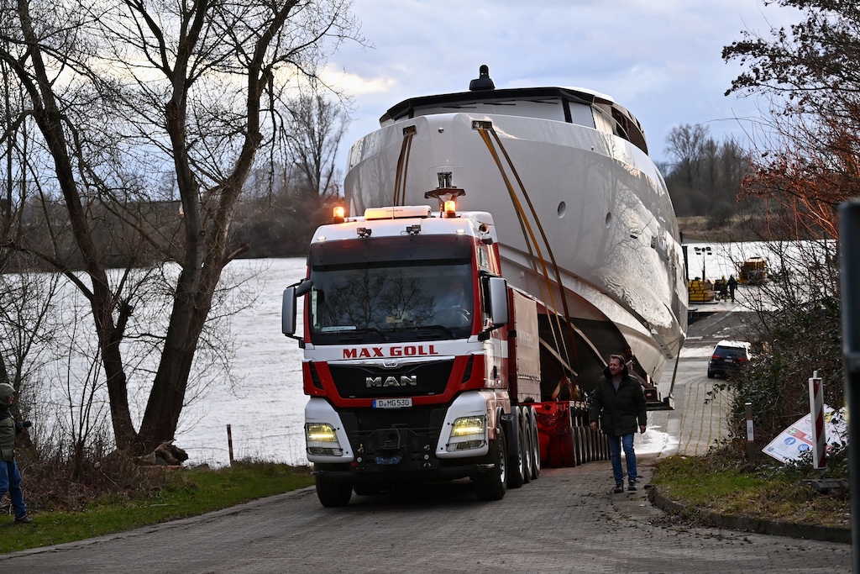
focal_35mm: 85
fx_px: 2031
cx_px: 430
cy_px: 287
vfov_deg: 16.1
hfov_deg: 23.9
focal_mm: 85
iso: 2000
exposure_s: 1/100
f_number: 3.5
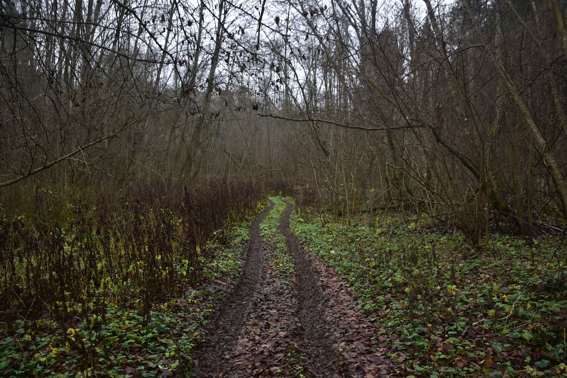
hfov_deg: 39.6
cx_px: 284
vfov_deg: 27.0
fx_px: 788
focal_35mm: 50
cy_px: 189
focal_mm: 50
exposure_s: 1/100
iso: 500
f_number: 5
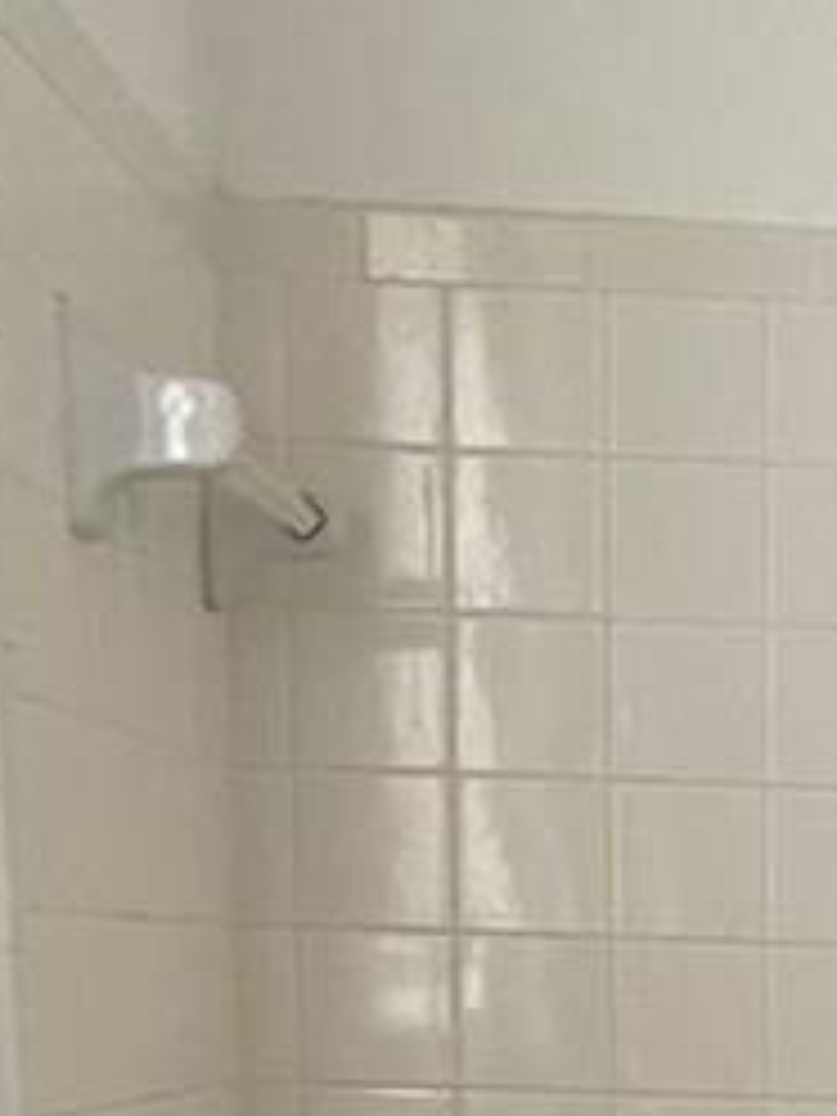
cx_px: 1346
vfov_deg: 15.0
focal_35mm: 121
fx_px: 3901
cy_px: 1728
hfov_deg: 11.6
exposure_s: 1/60
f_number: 1.6
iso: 500
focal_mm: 5.1
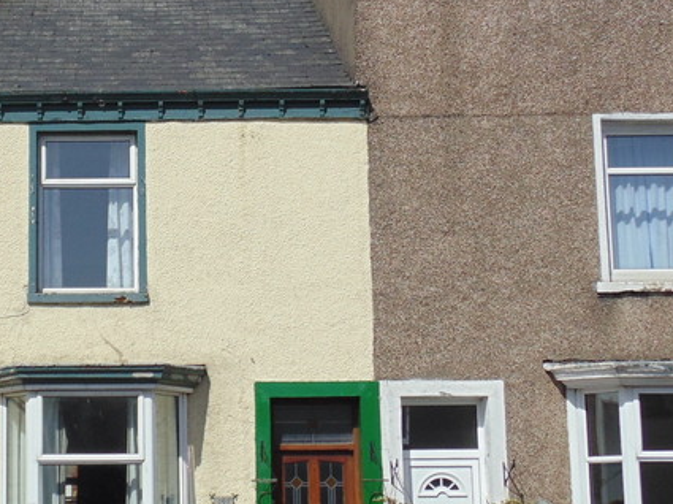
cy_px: 250
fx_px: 1593
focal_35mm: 82
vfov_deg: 18.0
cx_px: 111
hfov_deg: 23.4
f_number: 10.7
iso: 80
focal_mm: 6.2
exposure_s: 1/200
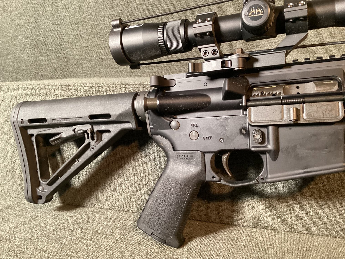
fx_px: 309
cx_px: 172
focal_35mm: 31
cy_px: 130
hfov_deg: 58.3
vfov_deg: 45.4
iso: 400
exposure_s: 1/40
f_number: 2.4
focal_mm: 3.3
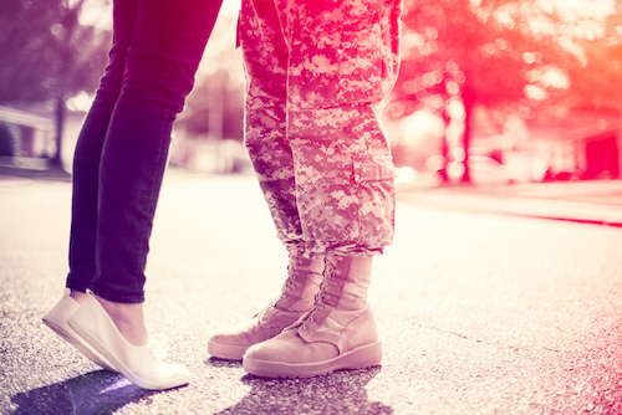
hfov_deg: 39.6
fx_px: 864
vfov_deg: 27.0
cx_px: 311
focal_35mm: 50
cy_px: 208
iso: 50
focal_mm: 50
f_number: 1.4
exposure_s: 1/2000
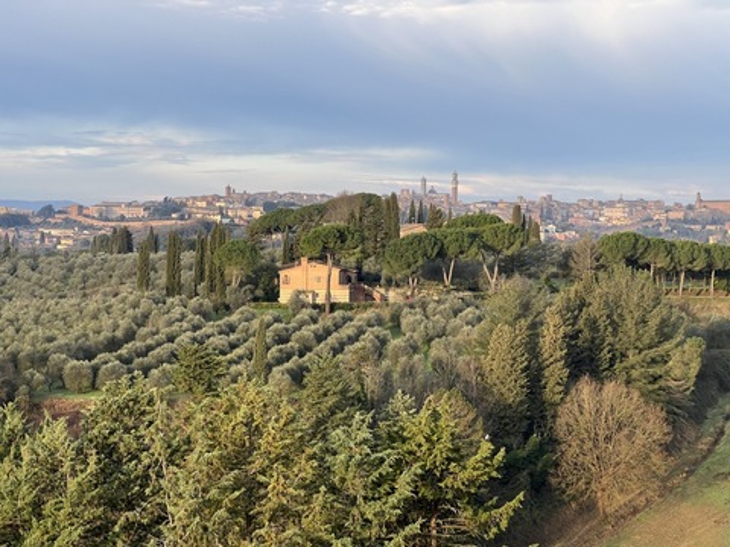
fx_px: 1624
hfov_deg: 25.3
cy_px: 274
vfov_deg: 19.1
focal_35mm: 77
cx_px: 365
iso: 32
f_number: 2.8
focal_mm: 9
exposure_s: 1/149
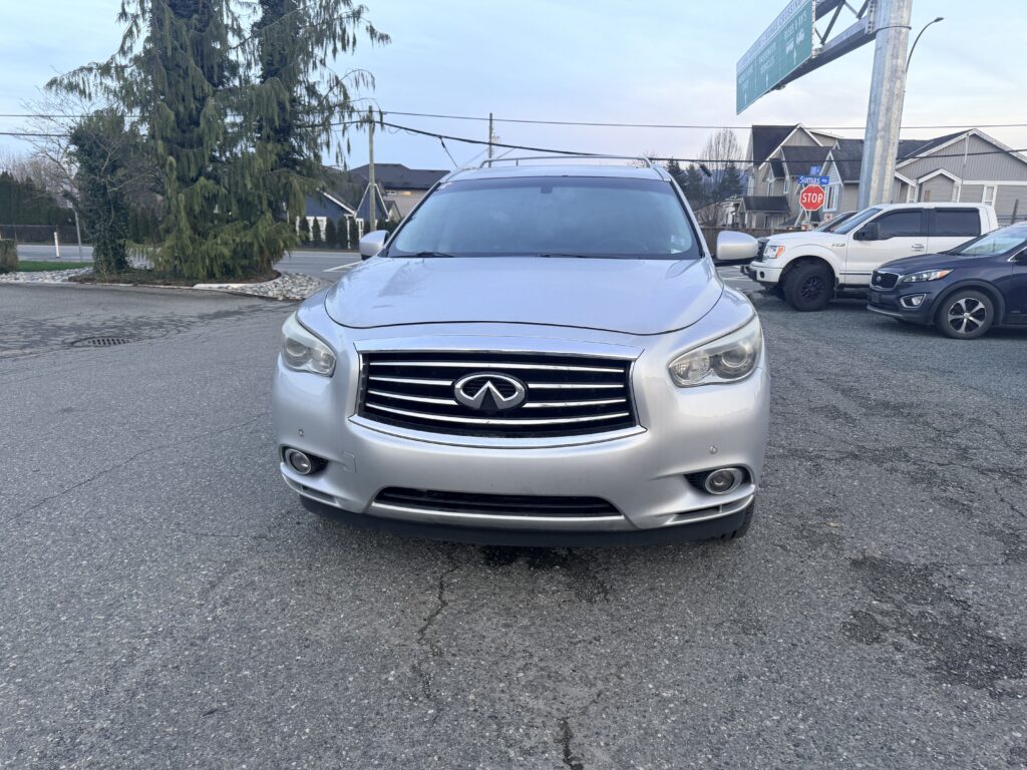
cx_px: 514
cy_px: 385
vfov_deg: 56.8
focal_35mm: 24
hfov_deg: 71.6
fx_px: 712
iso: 125
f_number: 1.78
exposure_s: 1/121
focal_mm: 6.76
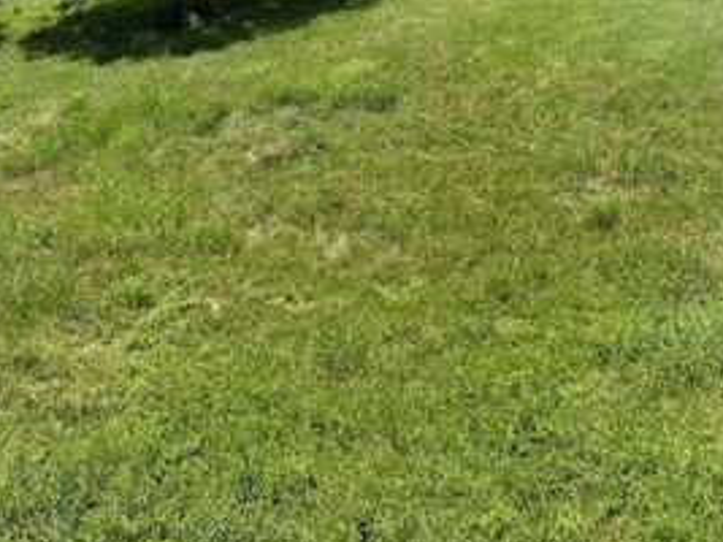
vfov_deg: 30.9
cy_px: 72
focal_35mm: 45
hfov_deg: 42.0
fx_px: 939
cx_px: 301
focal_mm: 12.29
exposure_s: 1/2000
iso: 100
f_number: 2.8
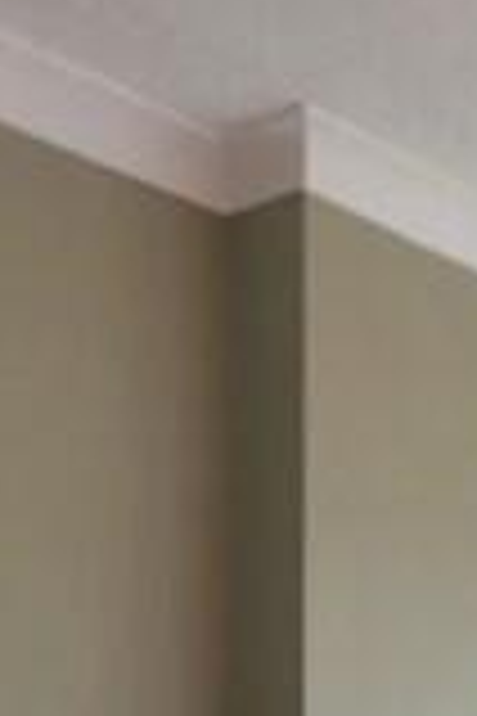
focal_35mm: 94
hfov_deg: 14.0
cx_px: 608
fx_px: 1868
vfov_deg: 19.2
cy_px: 1047
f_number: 4
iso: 320
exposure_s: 1/60
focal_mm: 7
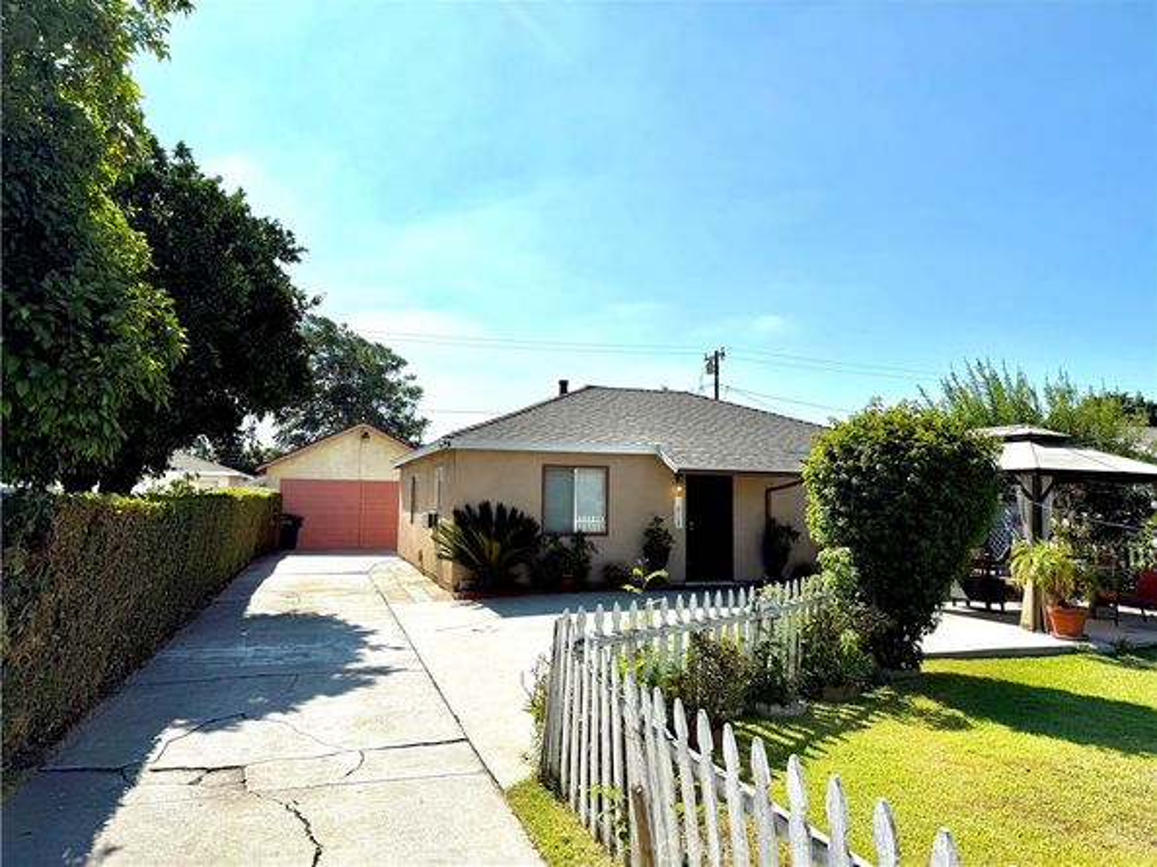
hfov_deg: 71.6
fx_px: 802
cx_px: 578
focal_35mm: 24
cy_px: 434
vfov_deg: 56.8
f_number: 1.78
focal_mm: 6.76
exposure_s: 1/8130
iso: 80
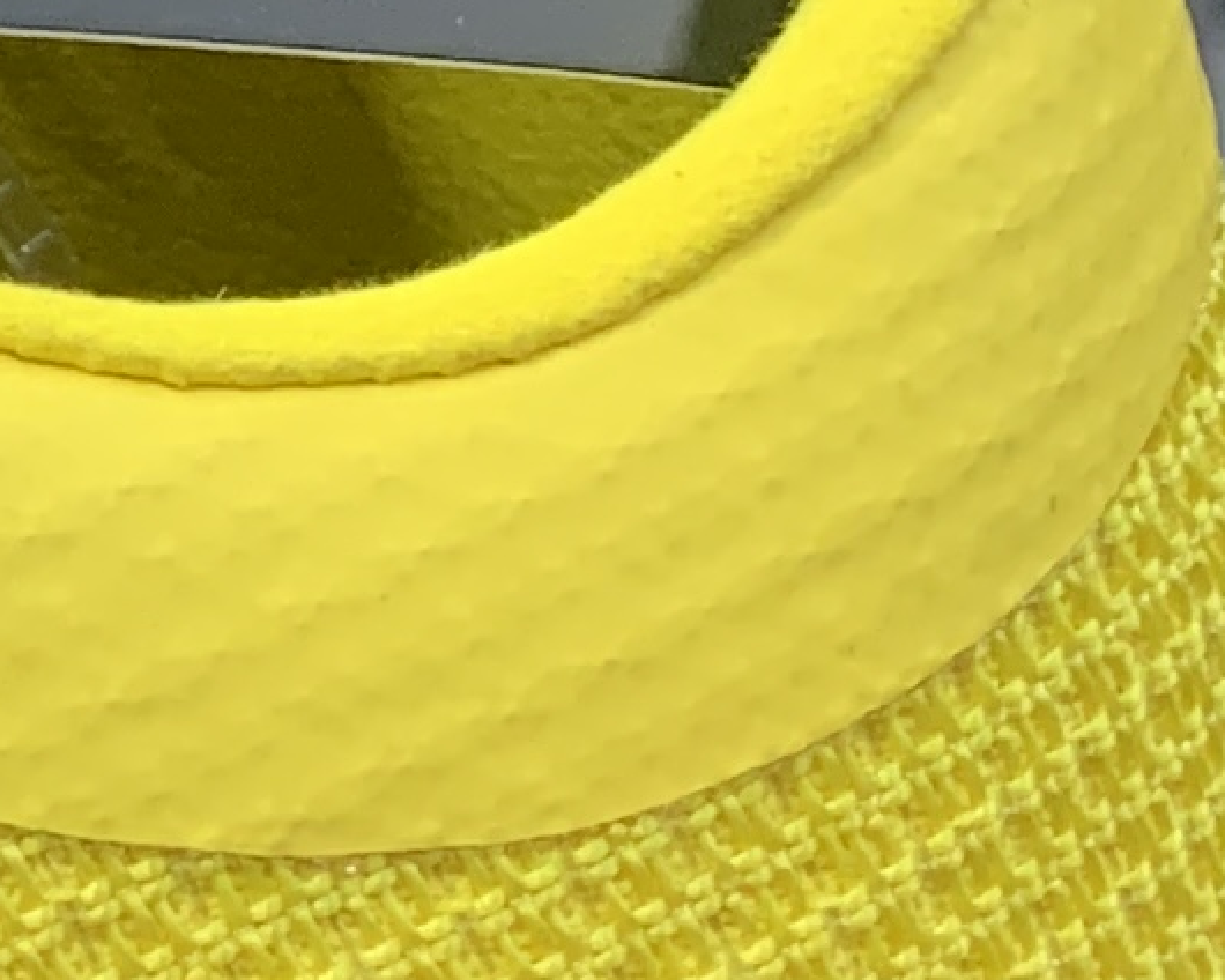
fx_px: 6997
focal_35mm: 193
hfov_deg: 8.0
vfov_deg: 8.0
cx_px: -2873
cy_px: -18
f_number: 1.8
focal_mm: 4.25
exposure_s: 1/100
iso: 64
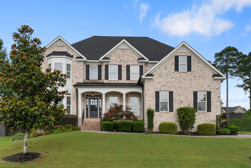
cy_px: 84
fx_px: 230
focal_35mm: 33
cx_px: 126
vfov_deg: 40.0
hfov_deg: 57.2
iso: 200
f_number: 8
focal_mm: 22
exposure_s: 1/30
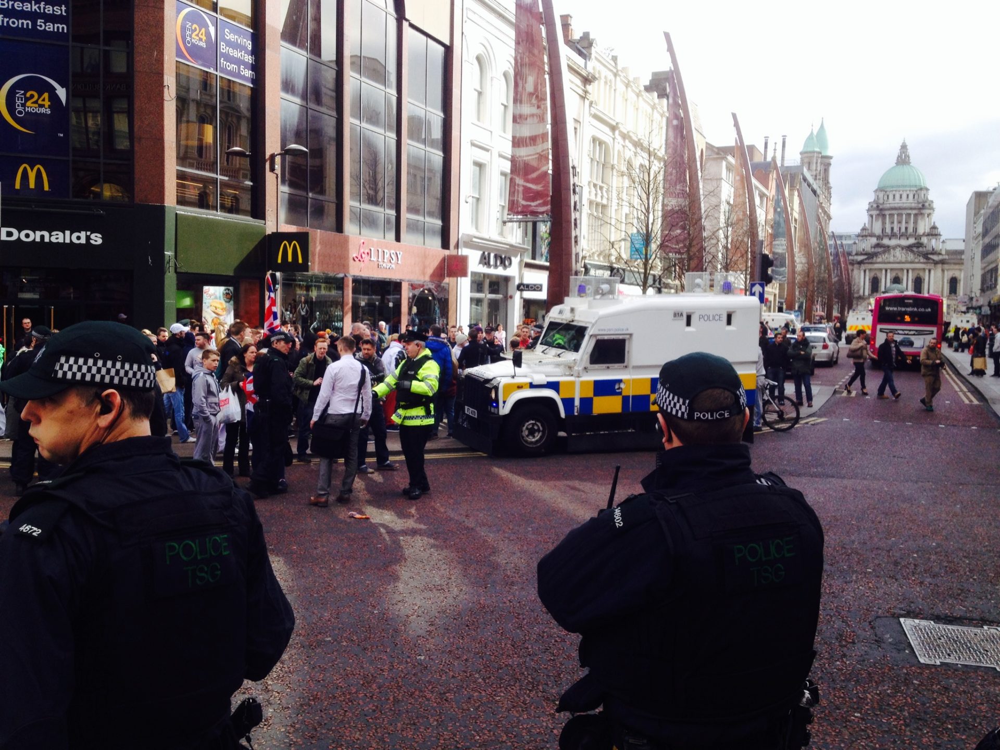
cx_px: 500
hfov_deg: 52.6
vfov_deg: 40.7
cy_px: 375
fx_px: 1011
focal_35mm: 35
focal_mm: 4.28
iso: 50
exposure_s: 1/635
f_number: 2.4
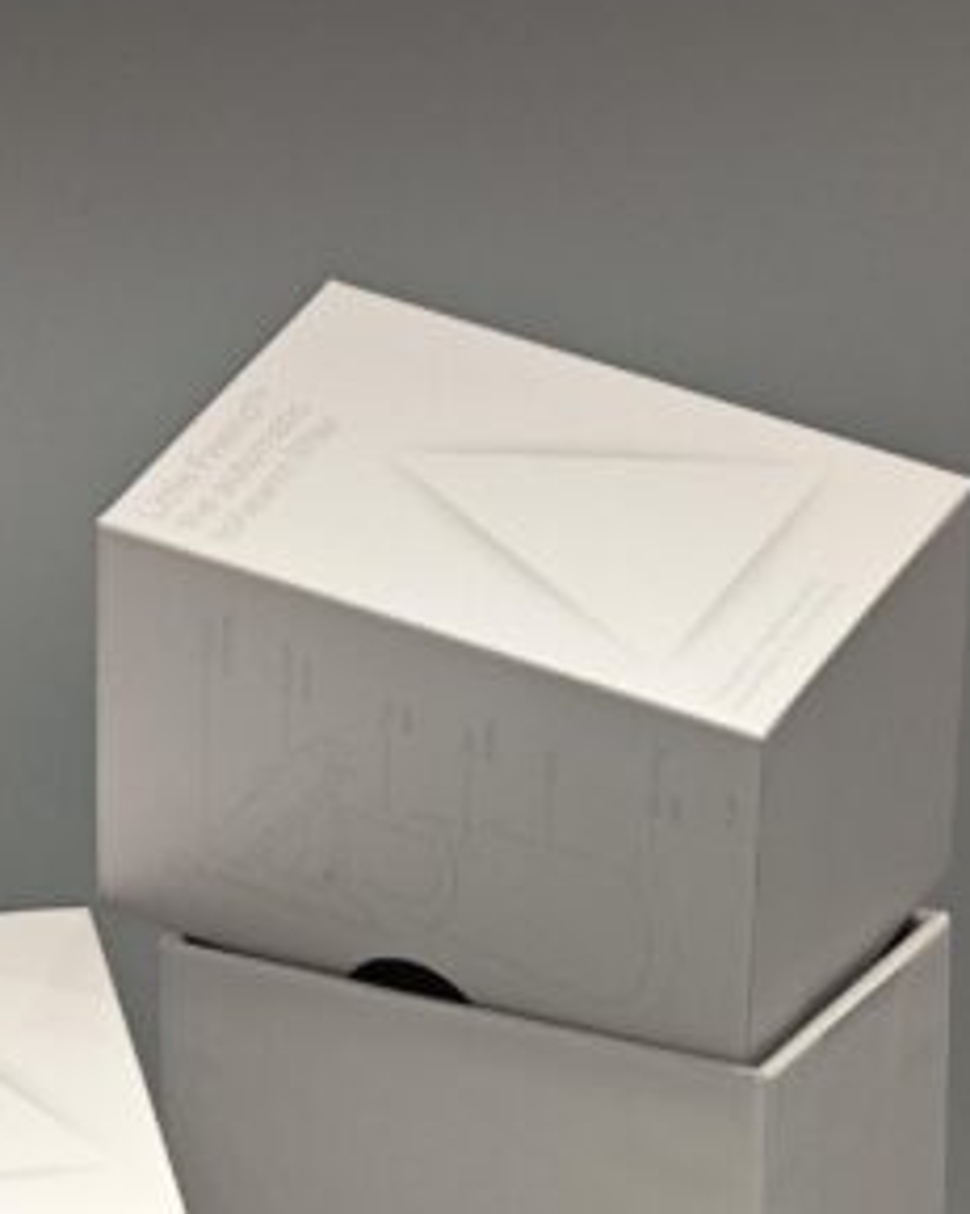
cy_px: 920
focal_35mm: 243
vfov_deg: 7.9
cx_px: 223
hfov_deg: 6.4
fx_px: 8725
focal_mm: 10.1
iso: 100
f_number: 2
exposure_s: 1/100
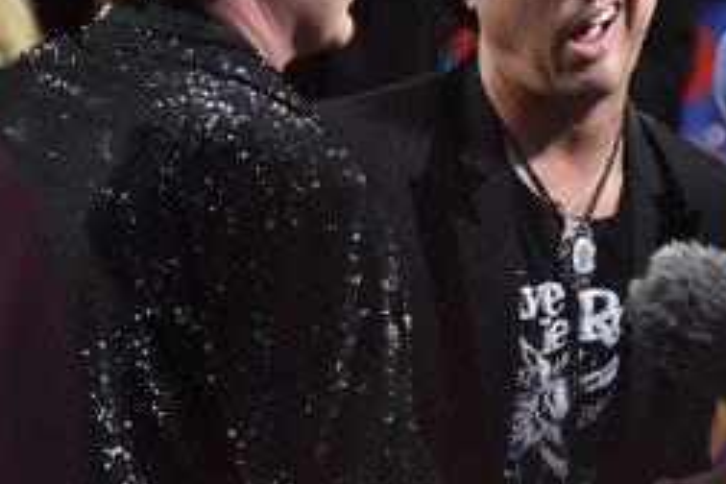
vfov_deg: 3.8
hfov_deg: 5.8
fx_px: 7219
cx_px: 532
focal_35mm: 358
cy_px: 89
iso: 2500
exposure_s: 1/320
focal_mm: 200
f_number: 3.5
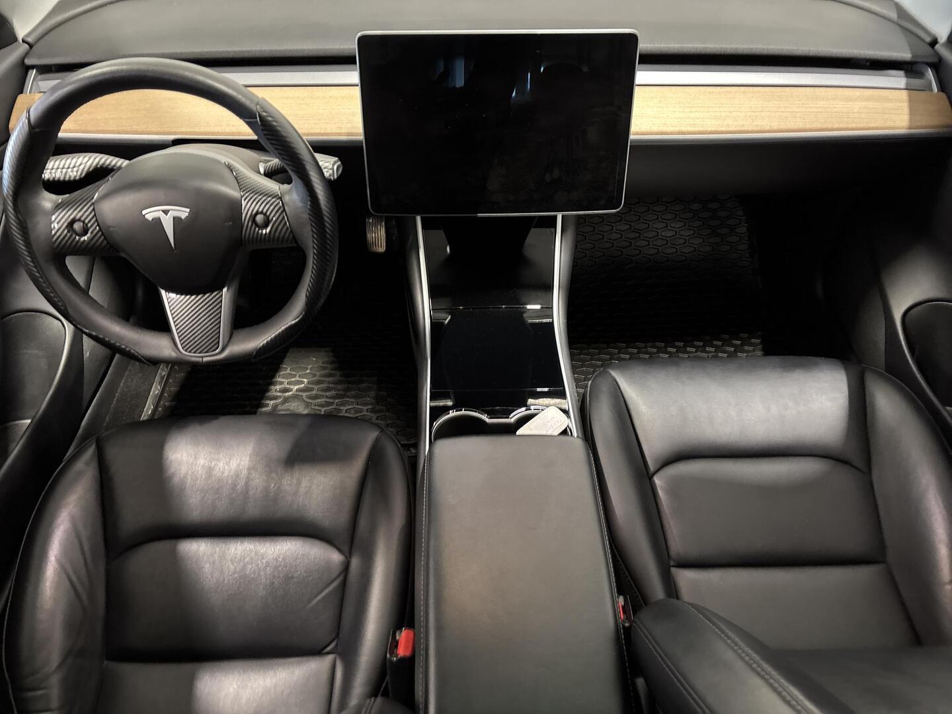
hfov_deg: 67.3
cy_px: 357
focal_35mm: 26
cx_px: 476
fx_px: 715
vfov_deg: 53.1
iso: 640
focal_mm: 5.96
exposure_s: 1/30
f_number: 1.6
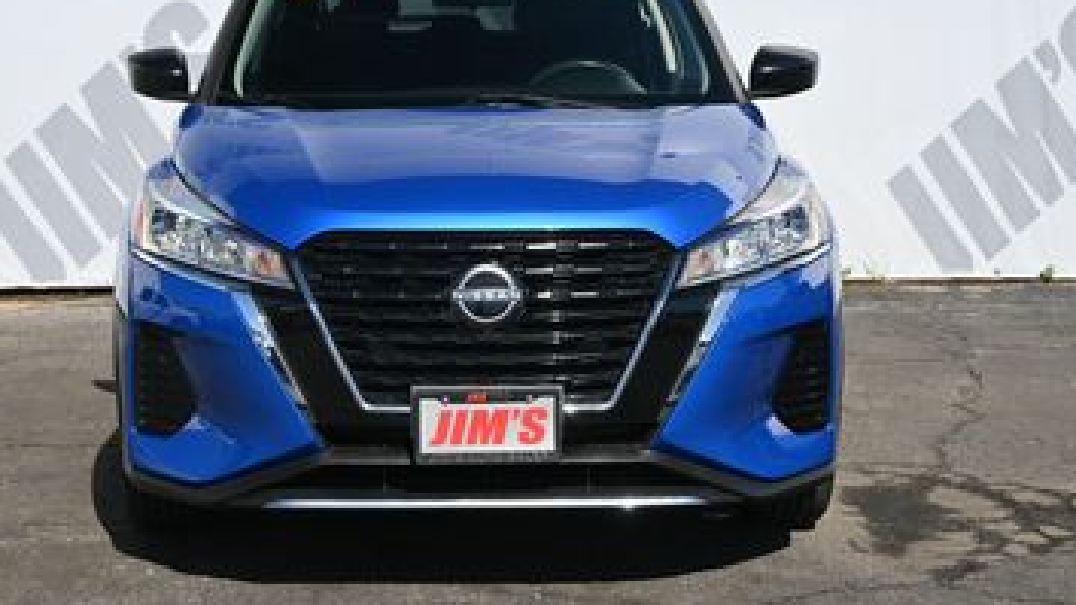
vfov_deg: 17.0
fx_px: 2025
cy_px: 216
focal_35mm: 71
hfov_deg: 29.7
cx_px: 480
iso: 100
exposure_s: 1/320
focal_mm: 40
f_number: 6.3
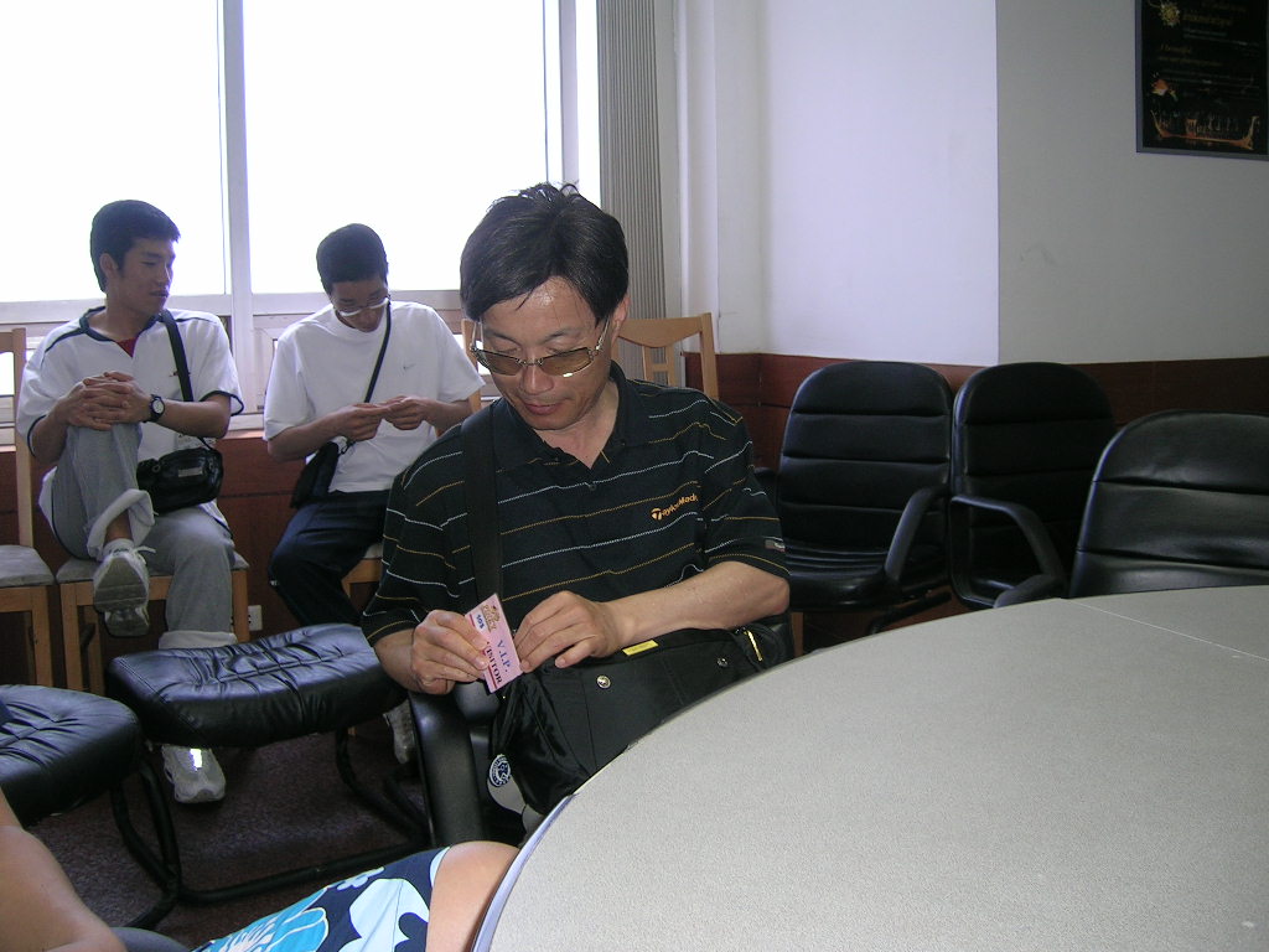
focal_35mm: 35
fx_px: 1283
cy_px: 476
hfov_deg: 52.6
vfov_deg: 40.7
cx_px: 634
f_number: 2.8
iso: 50
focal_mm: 5.4
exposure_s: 1/30
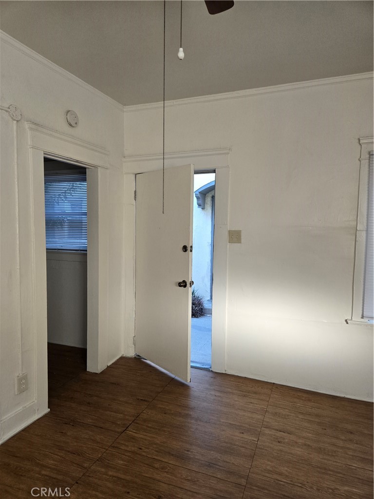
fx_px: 331
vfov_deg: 73.9
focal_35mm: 23
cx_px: 187
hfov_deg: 58.9
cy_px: 250
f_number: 1.8
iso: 160
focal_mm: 5.4
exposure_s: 1/180
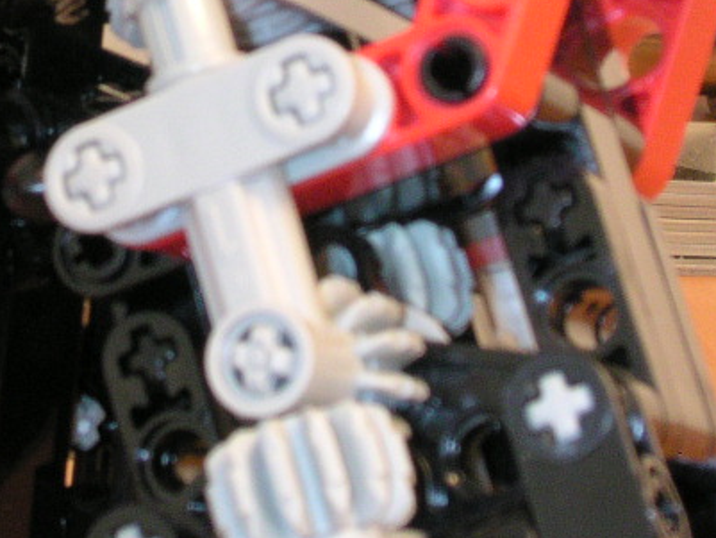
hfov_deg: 13.3
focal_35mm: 148
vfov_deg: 10.0
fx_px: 3062
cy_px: 18
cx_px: 137
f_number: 5.6
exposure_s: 1/1.7
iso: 200
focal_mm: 8.9
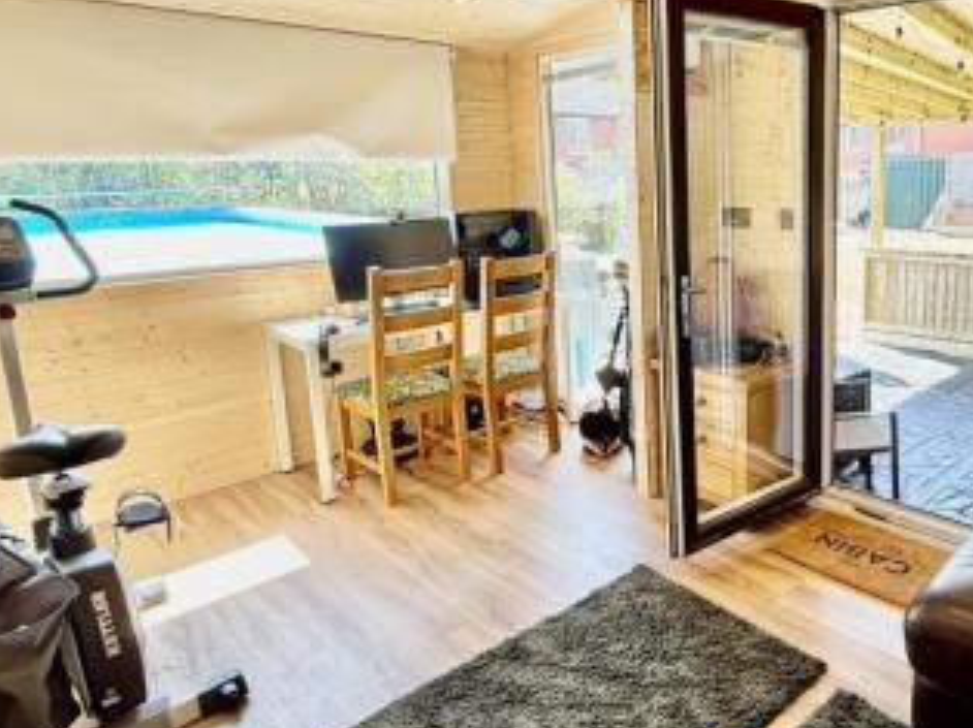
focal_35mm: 26
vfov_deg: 52.8
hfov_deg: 63.8
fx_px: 730
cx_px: 717
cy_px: 308
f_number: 2.2
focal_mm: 2.22
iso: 80
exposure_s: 1/100
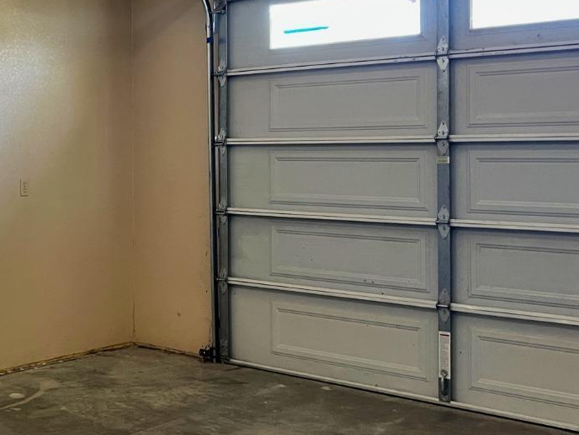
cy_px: 130
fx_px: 937
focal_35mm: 56
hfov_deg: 32.7
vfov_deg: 25.9
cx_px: 67
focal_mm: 5.7
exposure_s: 1/60
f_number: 1.5
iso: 250
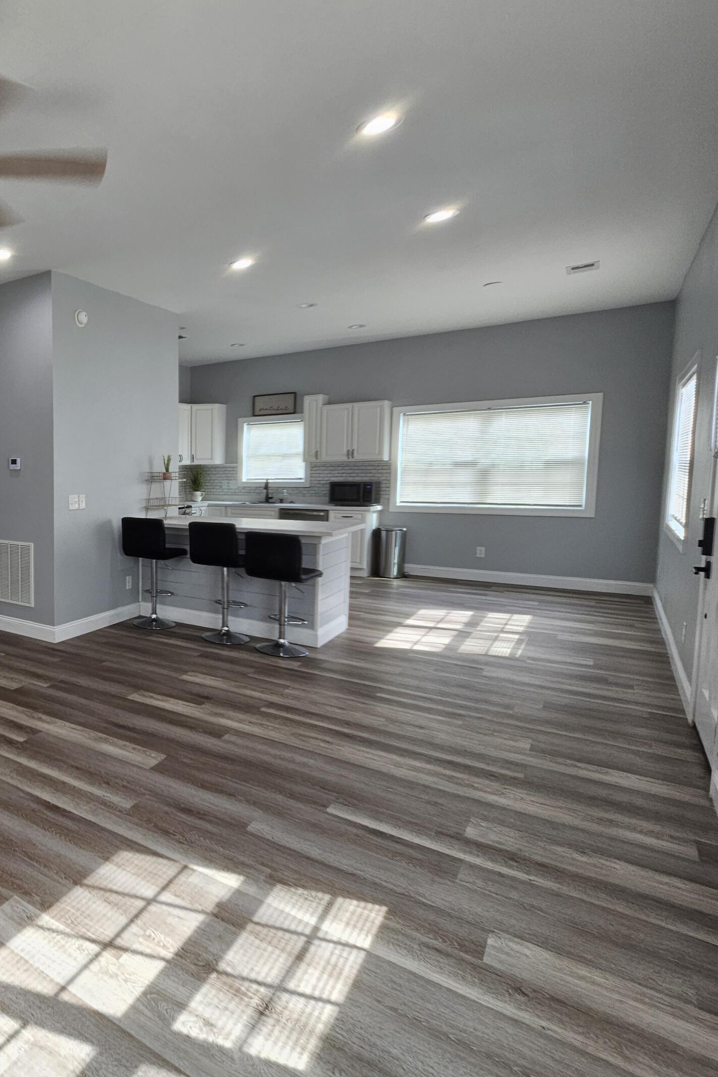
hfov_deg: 51.3
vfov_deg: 86.9
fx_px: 568
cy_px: 526
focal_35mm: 19
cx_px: -6
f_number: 2.2
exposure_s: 1/60
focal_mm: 2.2
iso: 50
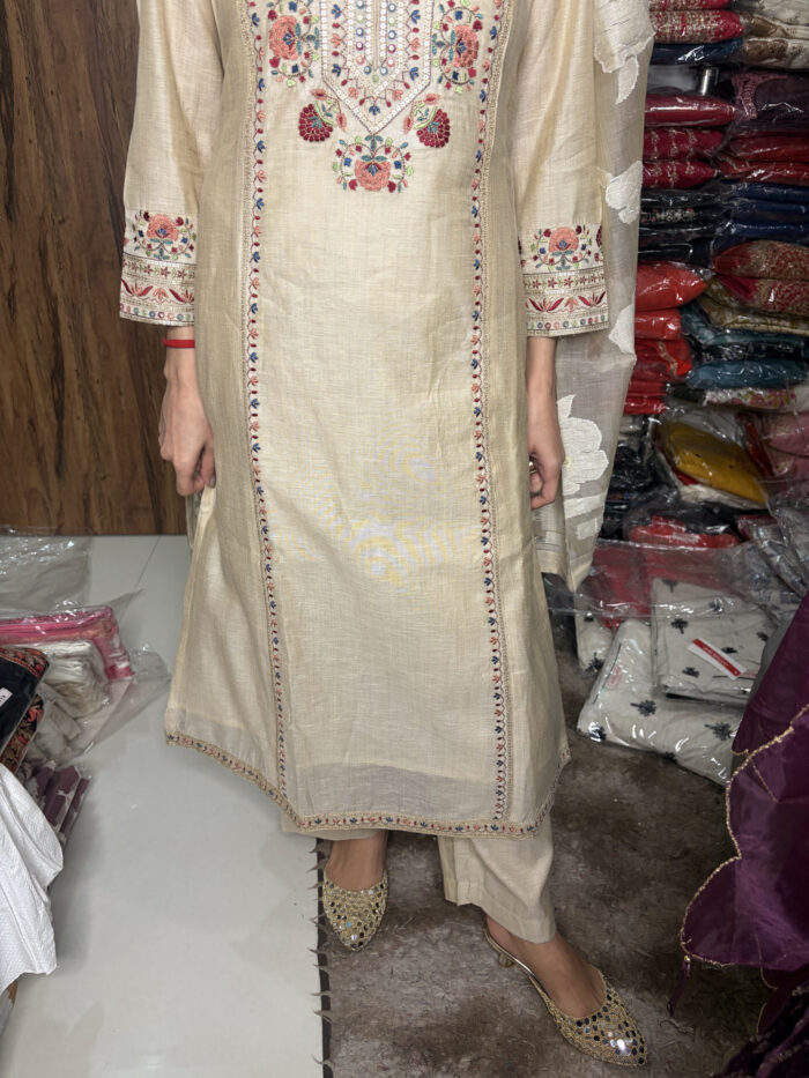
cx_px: 404
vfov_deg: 67.3
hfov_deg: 53.1
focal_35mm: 26
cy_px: 539
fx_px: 810
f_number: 1.6
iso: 100
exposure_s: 1/50
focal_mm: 5.96
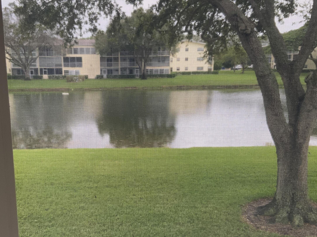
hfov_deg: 46.6
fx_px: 366
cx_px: 133
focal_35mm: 40
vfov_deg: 35.9
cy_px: 129
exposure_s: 1/96
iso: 64
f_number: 1.8
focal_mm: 3
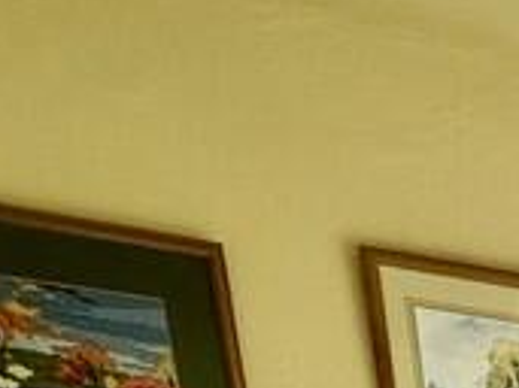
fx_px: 1259
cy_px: 1043
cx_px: 1129
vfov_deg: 12.2
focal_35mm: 84
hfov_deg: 16.0
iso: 50
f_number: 2.2
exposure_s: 1/99
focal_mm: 2.22
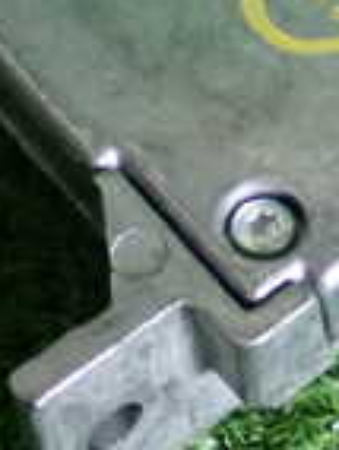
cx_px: 434
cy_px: -105
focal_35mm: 173
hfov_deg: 8.5
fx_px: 2252
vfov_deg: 11.2
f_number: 2.8
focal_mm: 7.31
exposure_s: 1/50
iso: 200
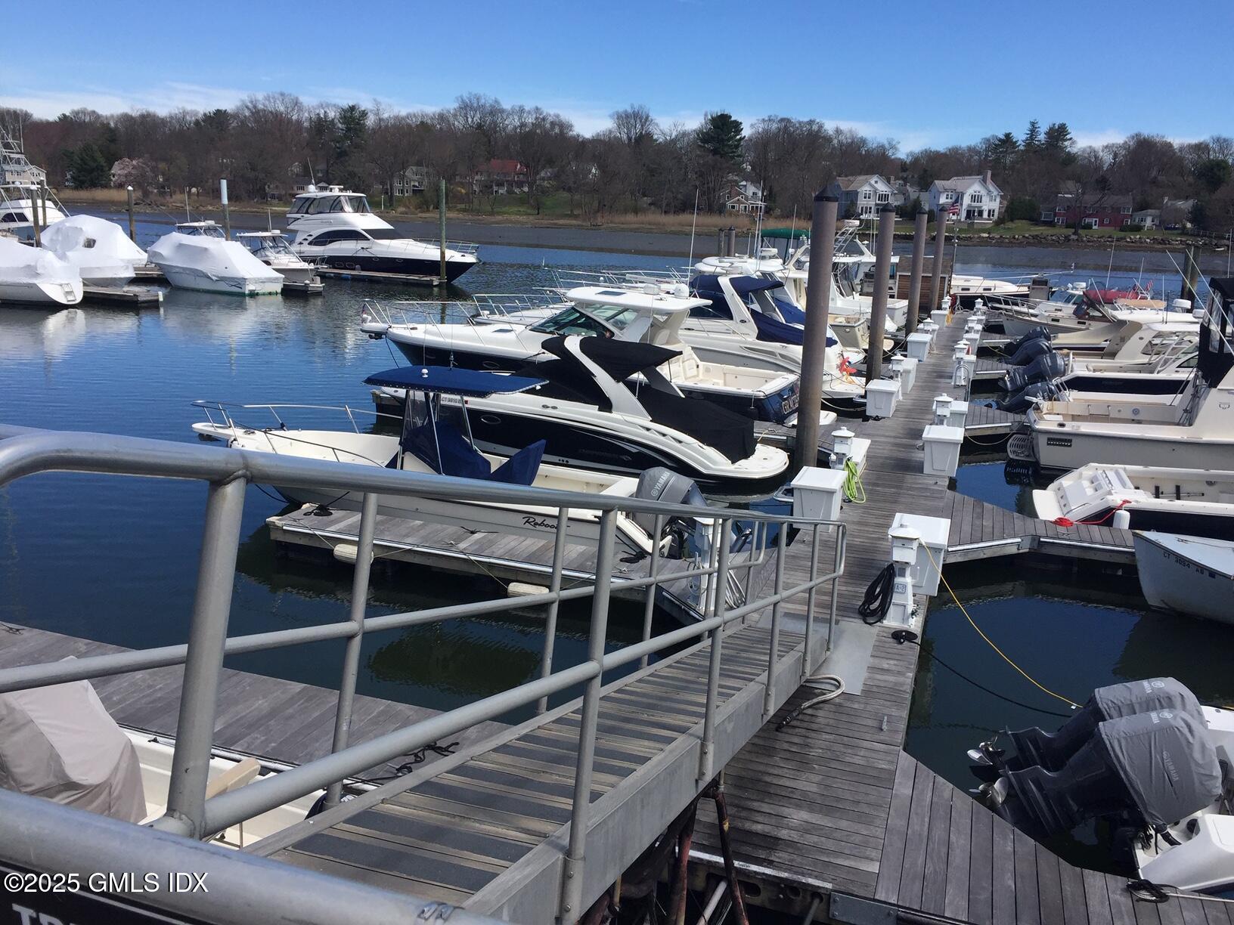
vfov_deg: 48.2
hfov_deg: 61.7
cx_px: 617
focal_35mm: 29
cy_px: 462
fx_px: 1034
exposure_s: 1/2083
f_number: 2.2
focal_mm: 4.15
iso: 32
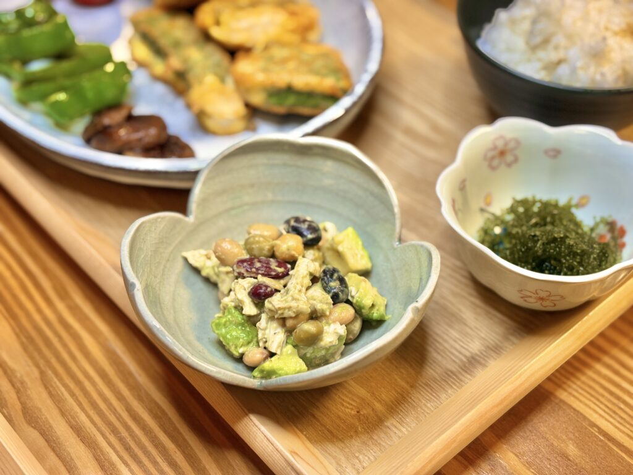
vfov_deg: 28.0
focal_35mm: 52
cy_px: 238
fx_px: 951
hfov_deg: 36.8
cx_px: 316
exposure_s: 1/60
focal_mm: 5.96
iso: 125
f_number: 1.6
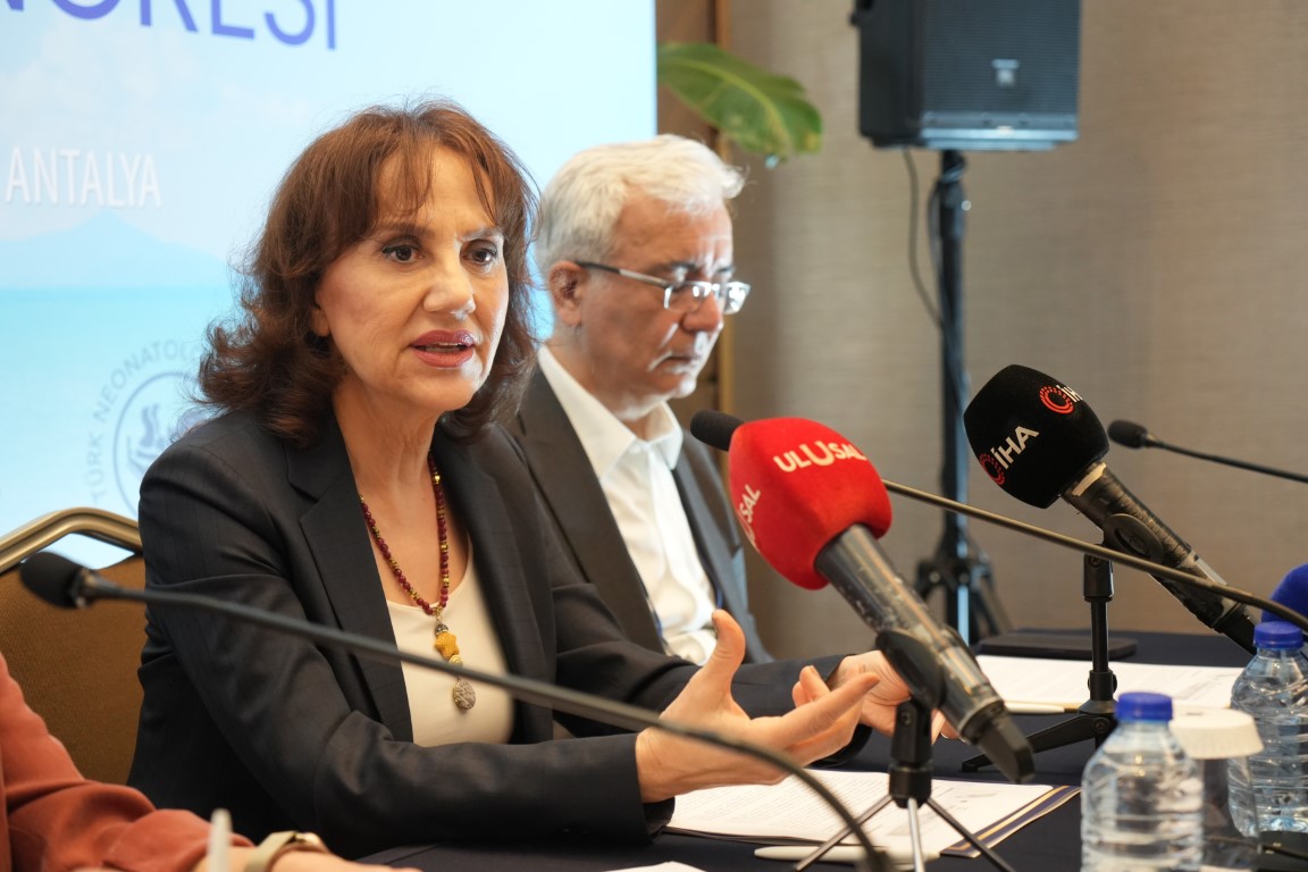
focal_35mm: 59
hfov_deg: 33.9
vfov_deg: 23.0
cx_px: 654
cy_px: 436
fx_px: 2143
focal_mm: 59
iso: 3200
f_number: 4.5
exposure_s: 1/80
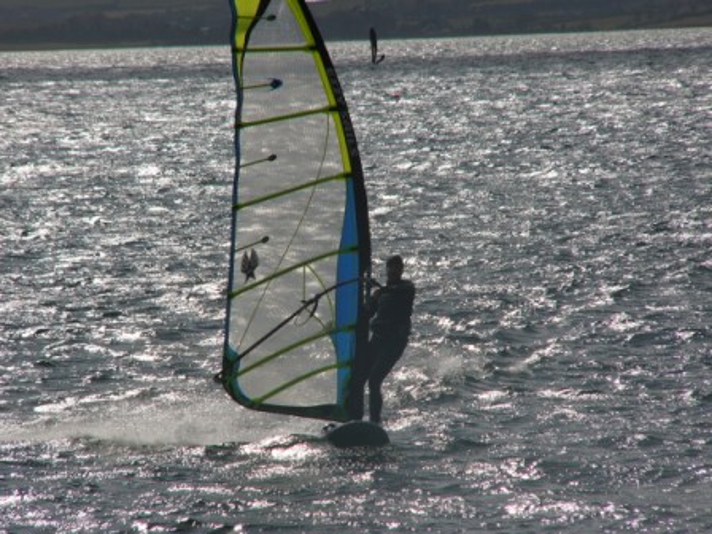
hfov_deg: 4.6
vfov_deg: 3.4
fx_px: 8886
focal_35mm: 432
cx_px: 356
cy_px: 267
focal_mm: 72
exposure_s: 1/1300
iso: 50
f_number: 7.3
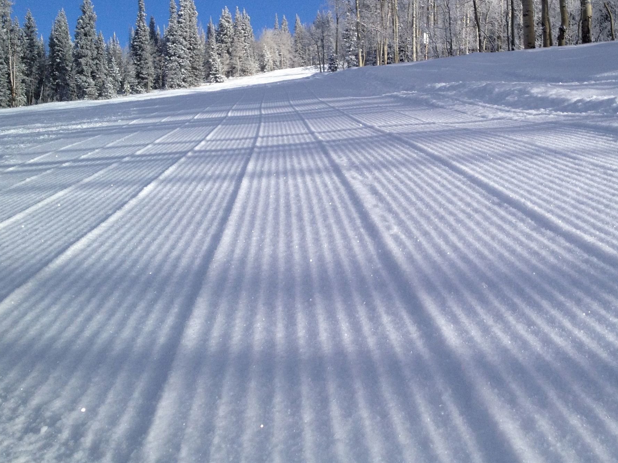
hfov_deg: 38.5
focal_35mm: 49
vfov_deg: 29.5
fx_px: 875
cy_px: 163
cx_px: 411
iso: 64
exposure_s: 1/2304
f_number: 2.4
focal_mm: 4.28
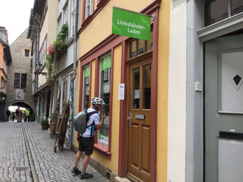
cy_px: 91
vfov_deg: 45.4
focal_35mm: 31
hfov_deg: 58.4
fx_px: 218
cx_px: 122
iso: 25
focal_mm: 3.3
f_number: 2.4
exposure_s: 1/201
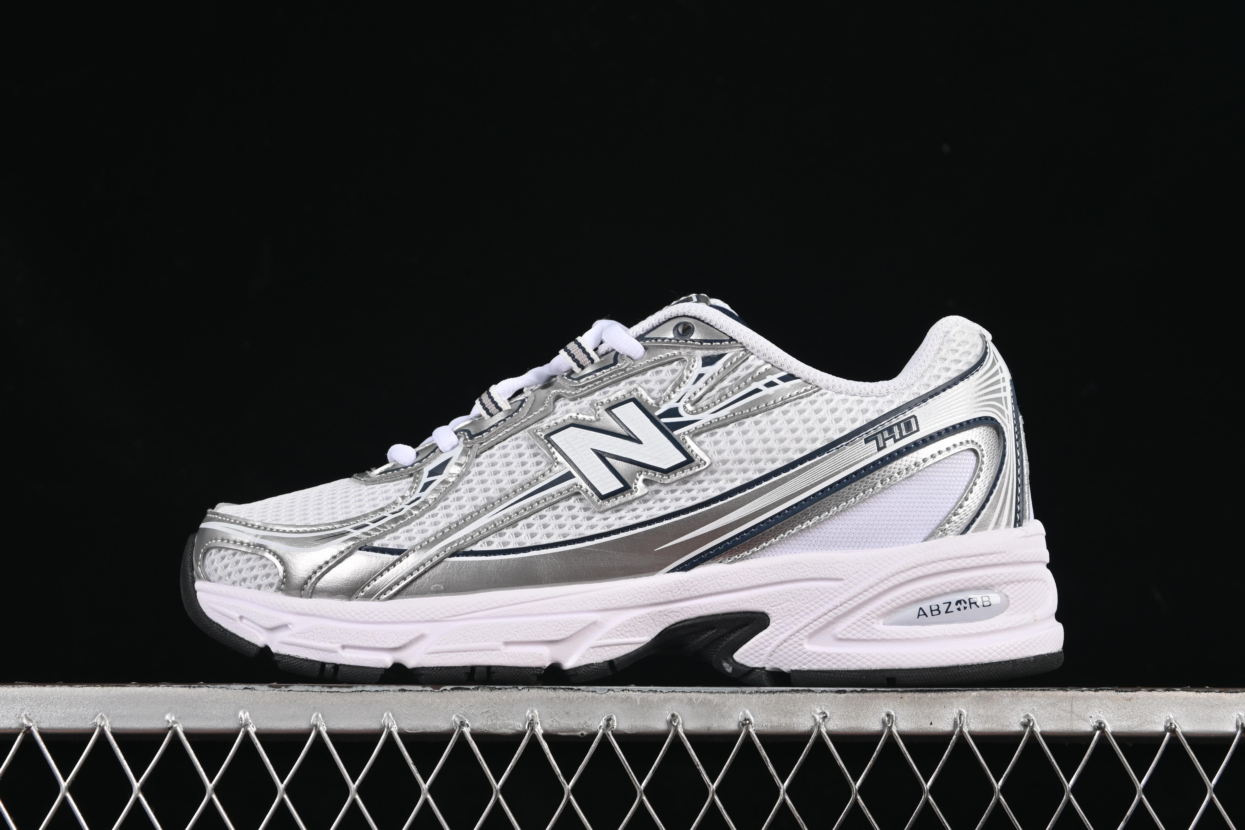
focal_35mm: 77
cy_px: 426
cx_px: 625
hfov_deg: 26.3
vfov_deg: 17.7
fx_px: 2663
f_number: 8
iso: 160
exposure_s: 1/60
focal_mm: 50
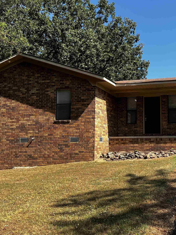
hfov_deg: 33.7
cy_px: 120
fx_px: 285
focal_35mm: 42
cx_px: 129
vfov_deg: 44.8
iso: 50
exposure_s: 1/1869
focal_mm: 5.7
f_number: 1.5
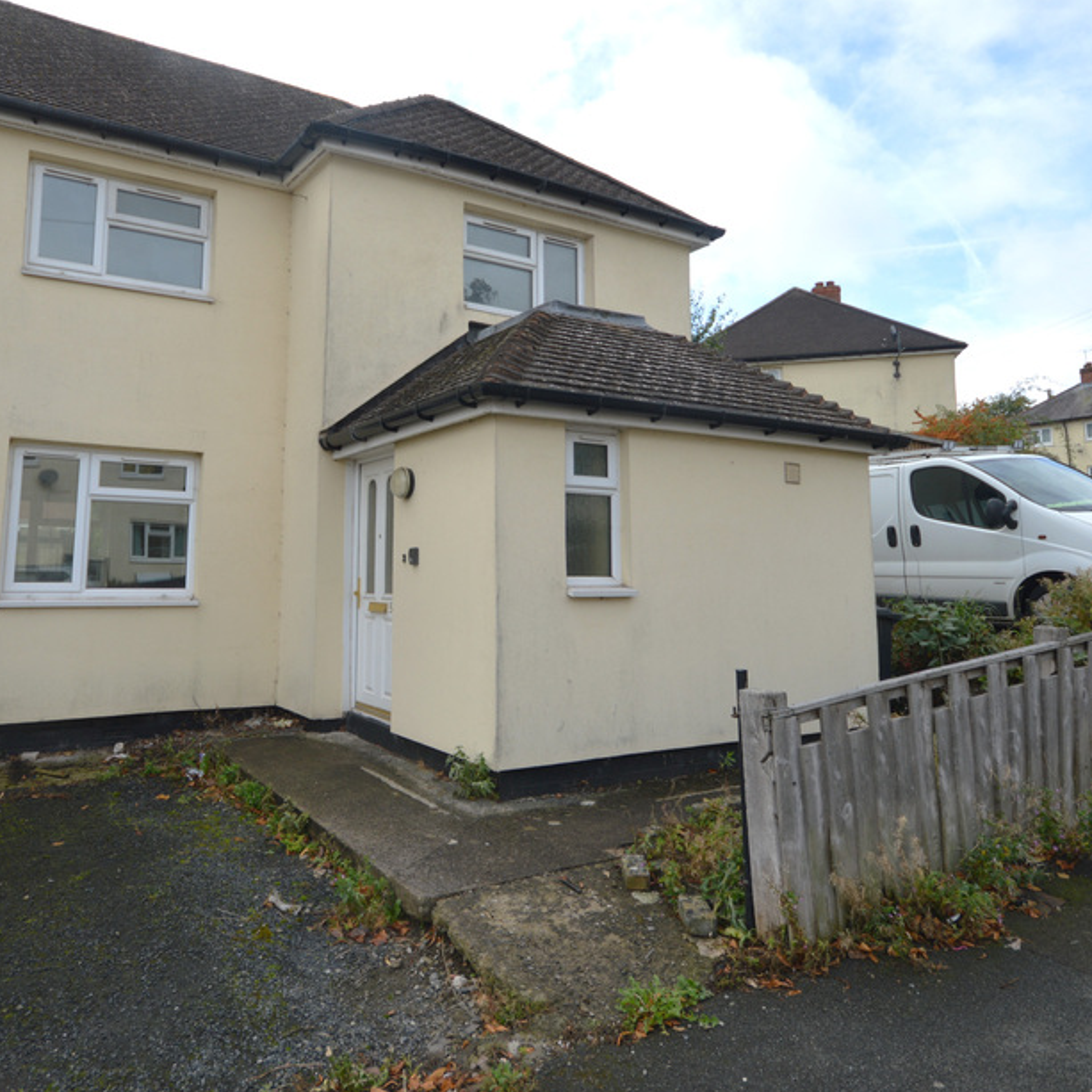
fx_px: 883
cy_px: 461
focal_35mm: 25
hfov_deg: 63.1
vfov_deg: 63.1
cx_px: 459
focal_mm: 11
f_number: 7.1
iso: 100
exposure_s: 1/200
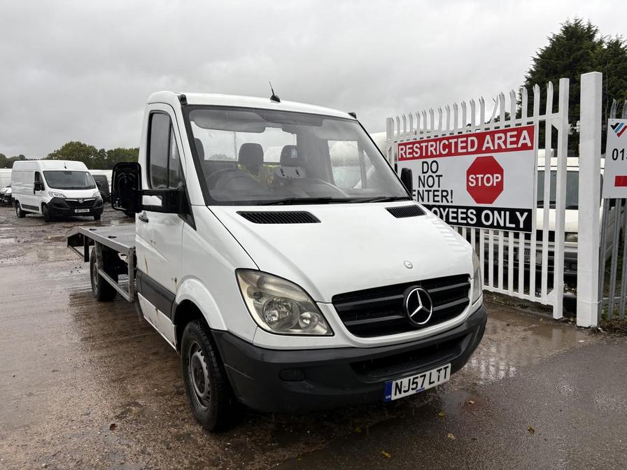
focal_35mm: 26
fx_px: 471
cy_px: 235
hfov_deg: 67.3
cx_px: 314
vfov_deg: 53.1
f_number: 1.6
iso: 50
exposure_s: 1/375
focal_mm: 5.96
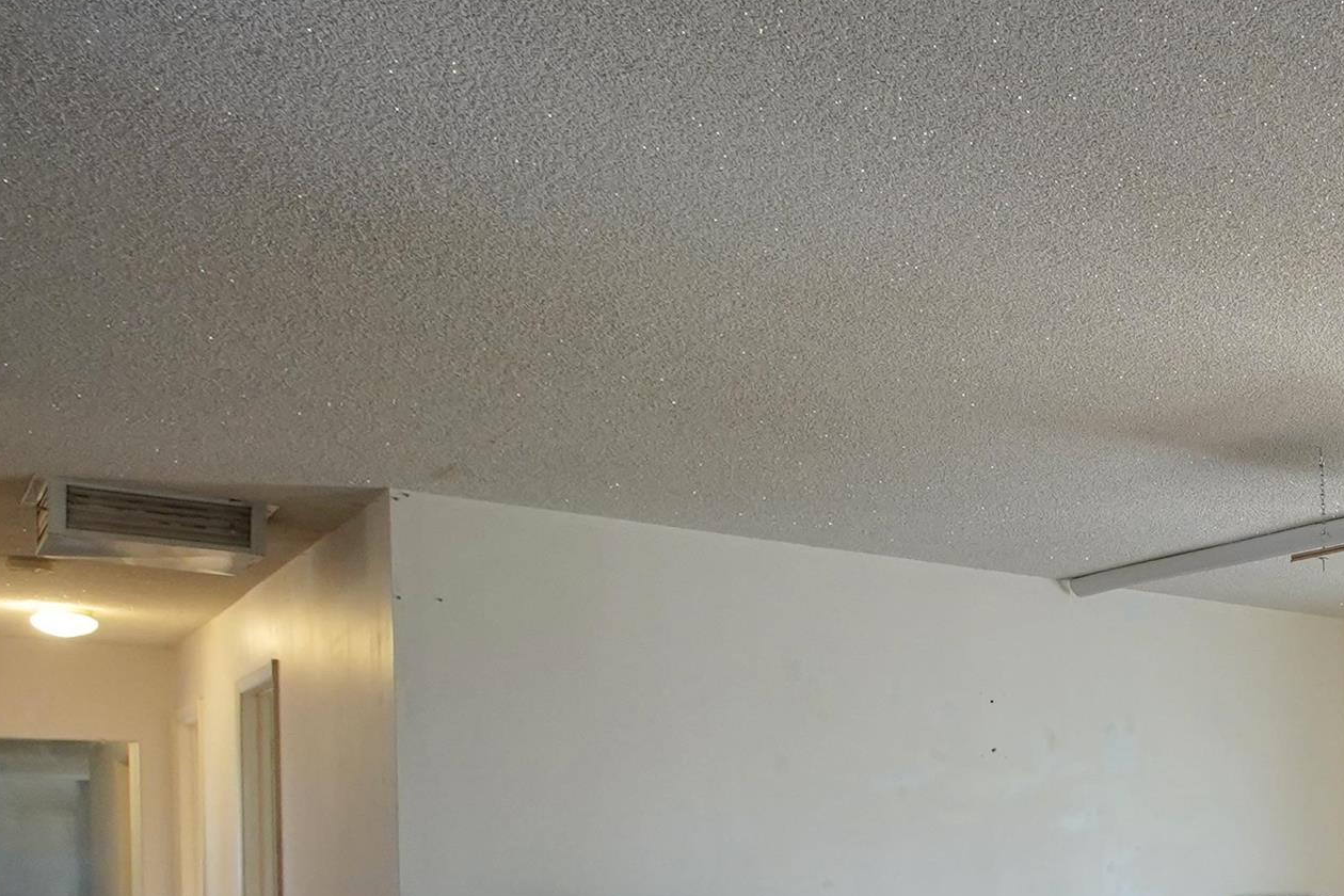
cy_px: 859
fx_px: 1456
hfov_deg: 37.9
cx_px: 1594
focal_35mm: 39
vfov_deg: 32.0
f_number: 4
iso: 1250
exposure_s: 1/160
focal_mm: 11
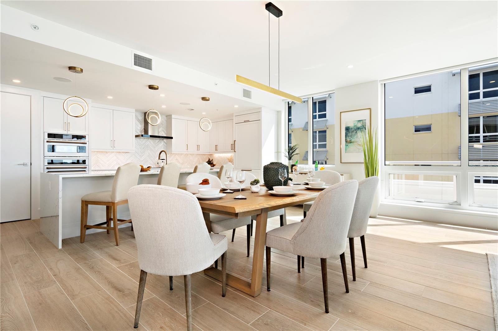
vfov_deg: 67.4
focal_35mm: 18
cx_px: 249
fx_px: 249
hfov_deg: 90.0
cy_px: 166
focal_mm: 18
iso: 250
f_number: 8
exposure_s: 1/25
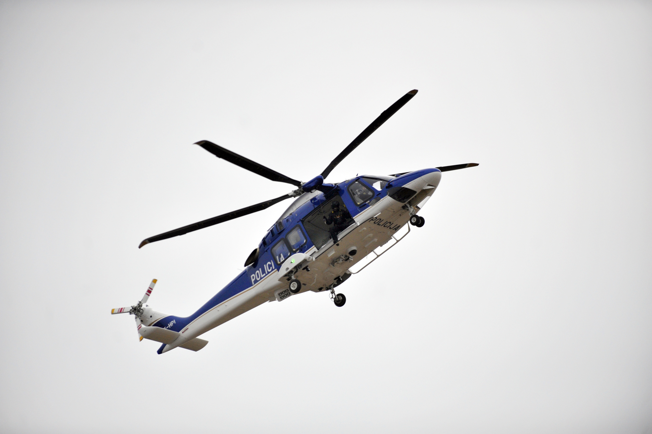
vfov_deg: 6.9
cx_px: 326
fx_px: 3620
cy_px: 217
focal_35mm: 200
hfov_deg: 10.3
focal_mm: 200
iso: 1600
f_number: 3.2
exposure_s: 1/8000
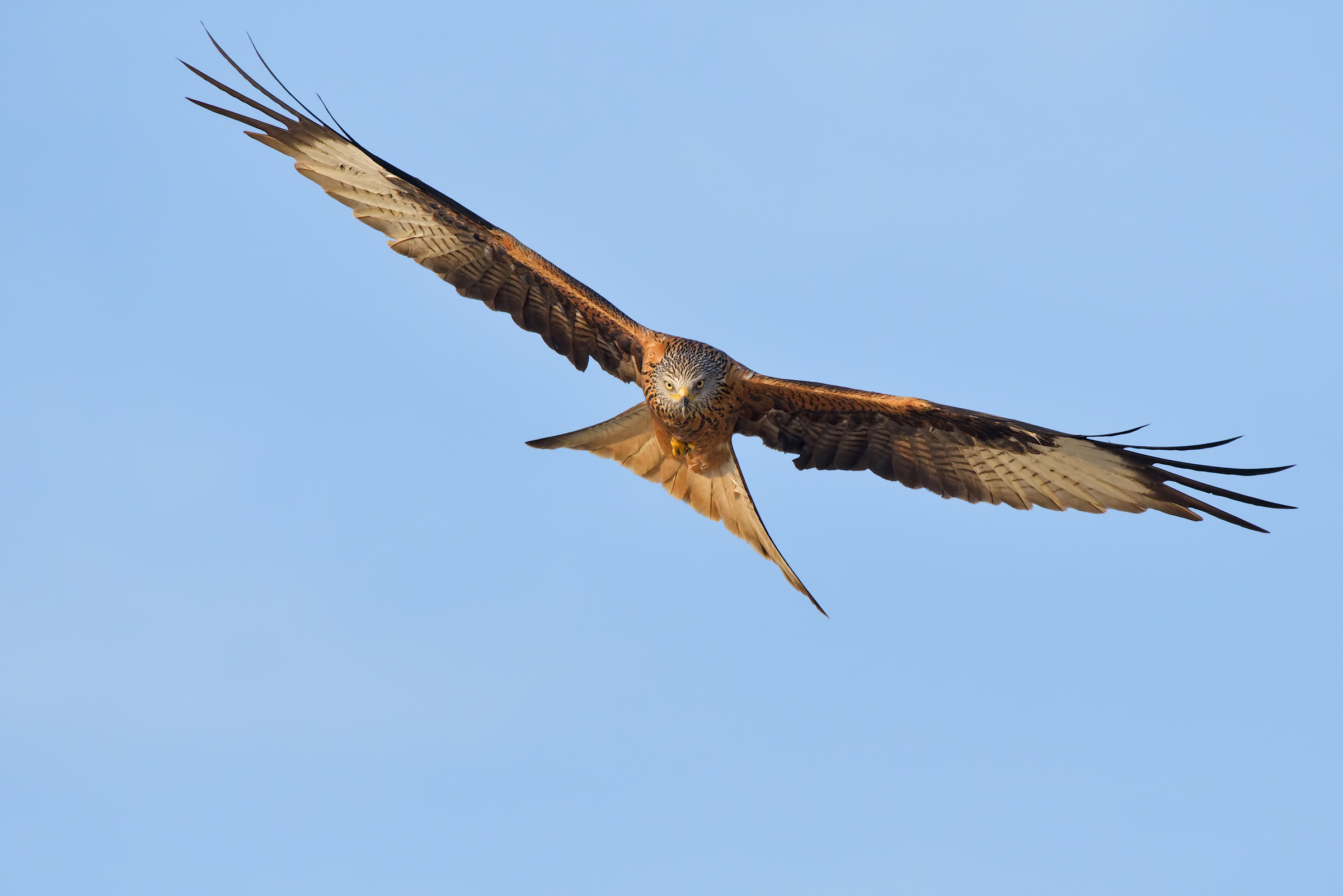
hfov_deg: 3.3
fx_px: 23501
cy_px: 448
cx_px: 672
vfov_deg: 2.2
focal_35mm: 630
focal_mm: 420
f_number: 7.1
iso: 1600
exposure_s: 1/2500
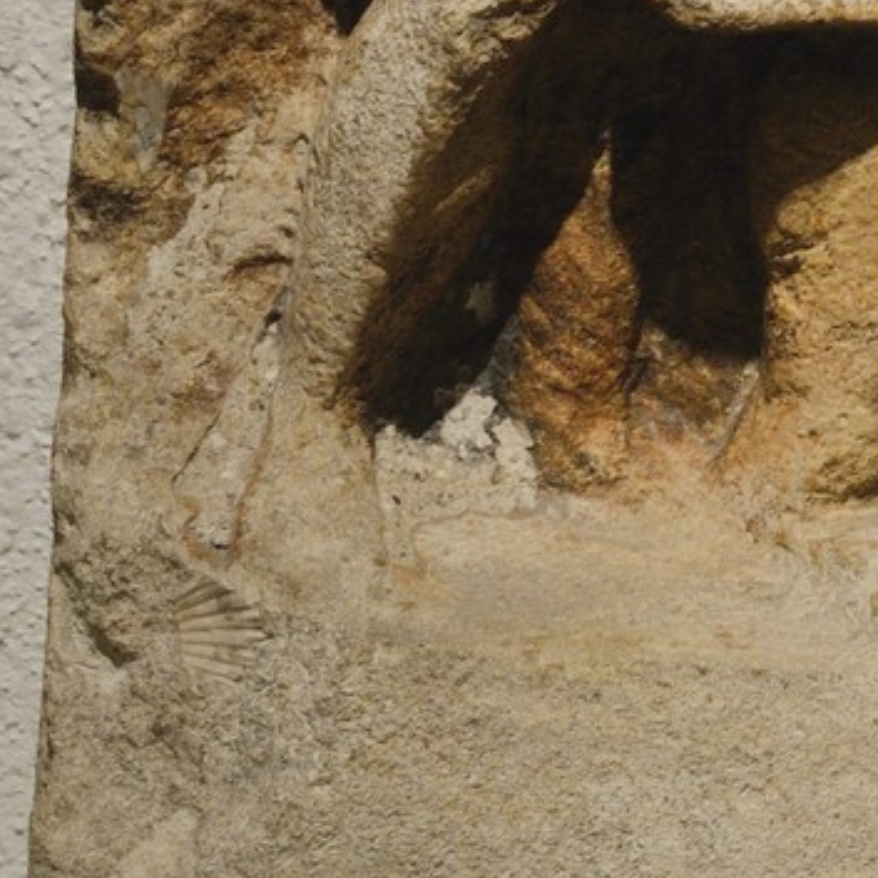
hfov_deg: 6.8
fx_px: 7289
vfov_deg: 6.7
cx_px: 1313
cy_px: -833
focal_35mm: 254
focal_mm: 66
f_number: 6.3
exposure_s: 1/100
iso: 1600
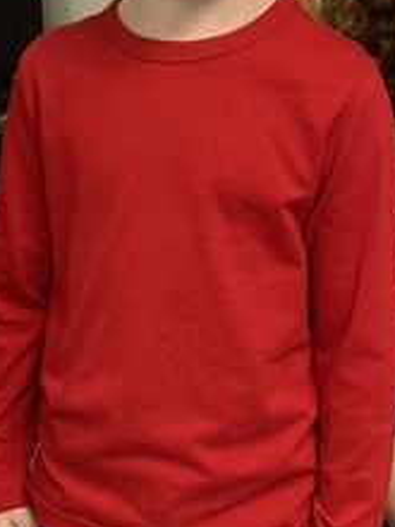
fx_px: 1552
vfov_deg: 19.1
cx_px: 55
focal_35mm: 102
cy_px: 386
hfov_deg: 14.4
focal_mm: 3.99
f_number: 1.8
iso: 320
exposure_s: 1/60
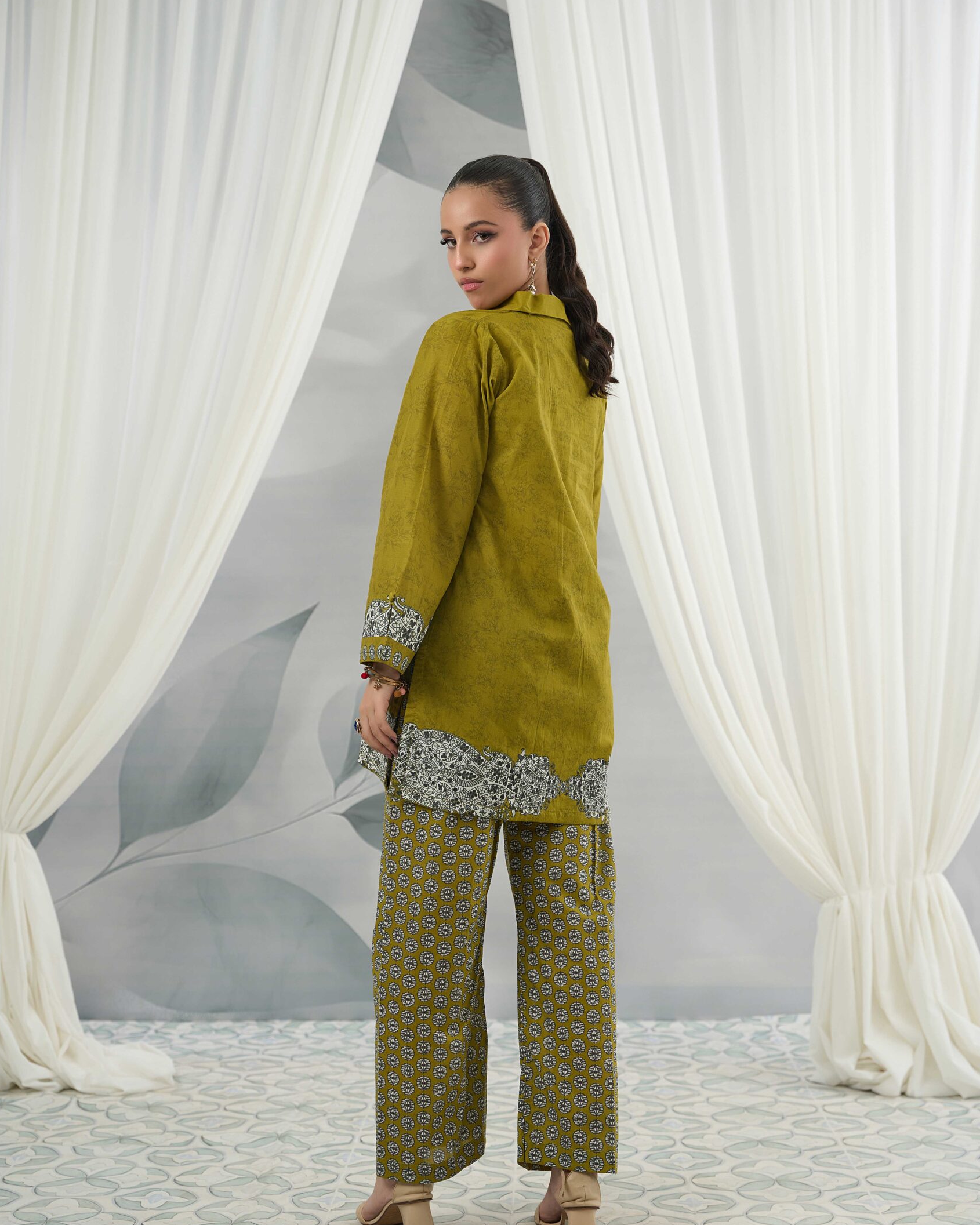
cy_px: 638
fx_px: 2140
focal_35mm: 59
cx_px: 492
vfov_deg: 31.9
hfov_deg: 25.8
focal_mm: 51.9
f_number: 3.5
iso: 160
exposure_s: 1/125
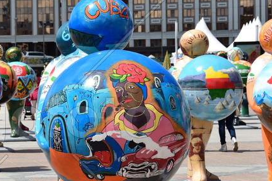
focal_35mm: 177
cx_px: 40
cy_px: 122
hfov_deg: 11.6
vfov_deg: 7.7
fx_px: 1337
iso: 100
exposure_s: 1/250
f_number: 9
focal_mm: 58
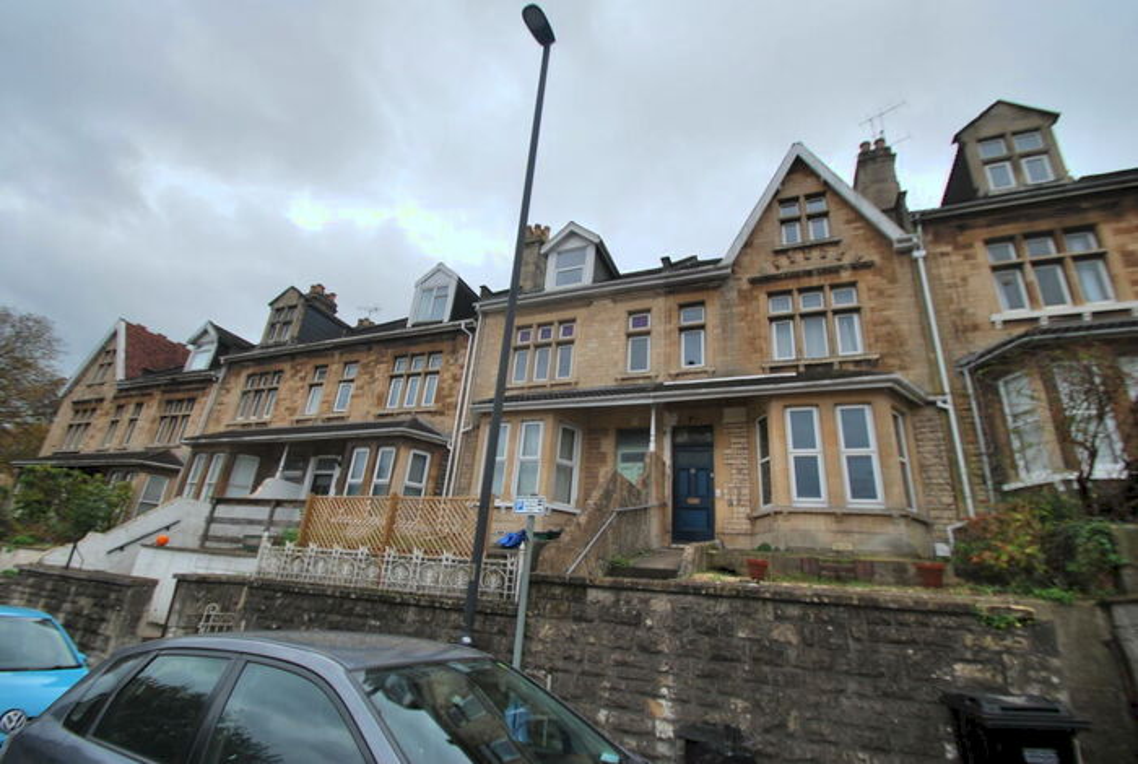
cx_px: 569
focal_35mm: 15
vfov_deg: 77.6
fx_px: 475
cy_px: 382
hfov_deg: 100.3
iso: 110
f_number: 5.6
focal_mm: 10
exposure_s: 1/125
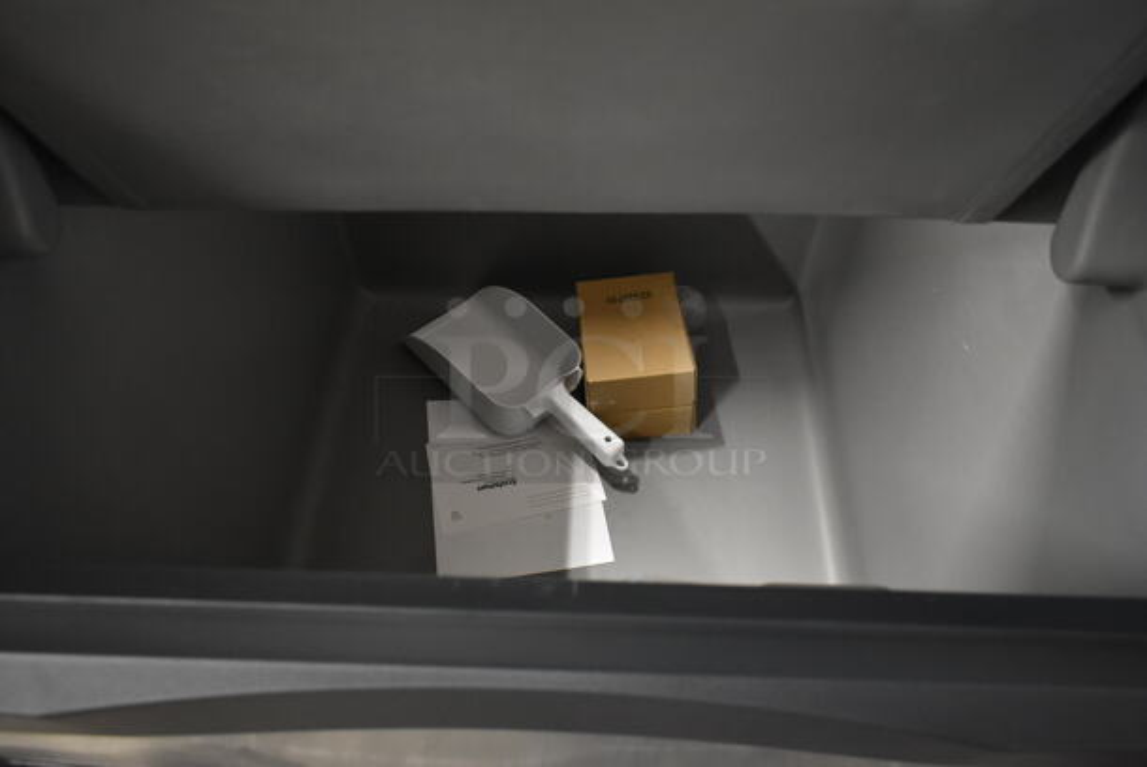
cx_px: 574
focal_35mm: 27
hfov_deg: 67.3
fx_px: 861
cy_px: 384
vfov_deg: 48.0
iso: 2800
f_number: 3.5
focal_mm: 18
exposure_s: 1/30
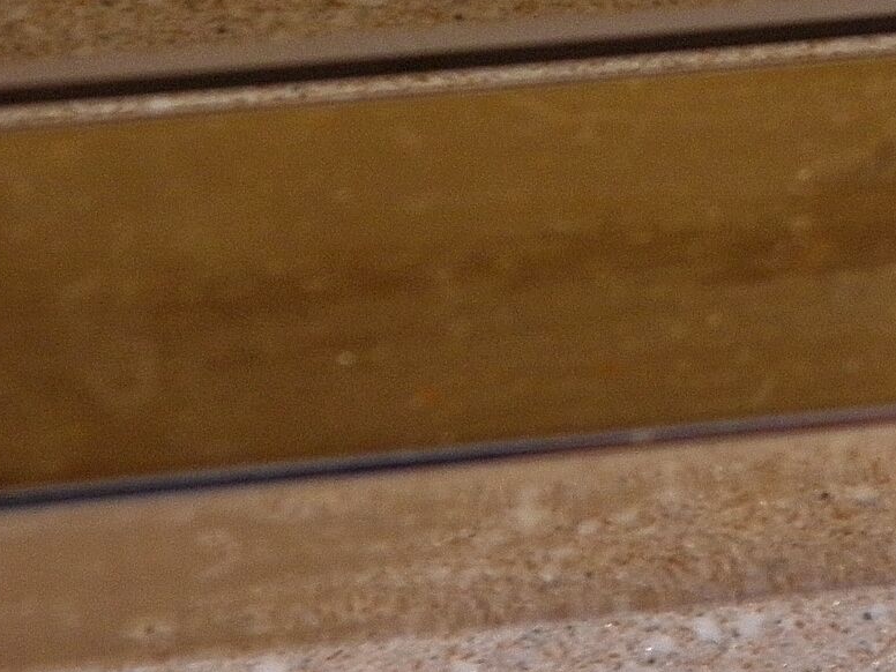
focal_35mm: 264
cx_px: 1449
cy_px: 212
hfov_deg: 7.3
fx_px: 6833
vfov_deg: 5.6
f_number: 4.4
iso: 200
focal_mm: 14.3
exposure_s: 1/20
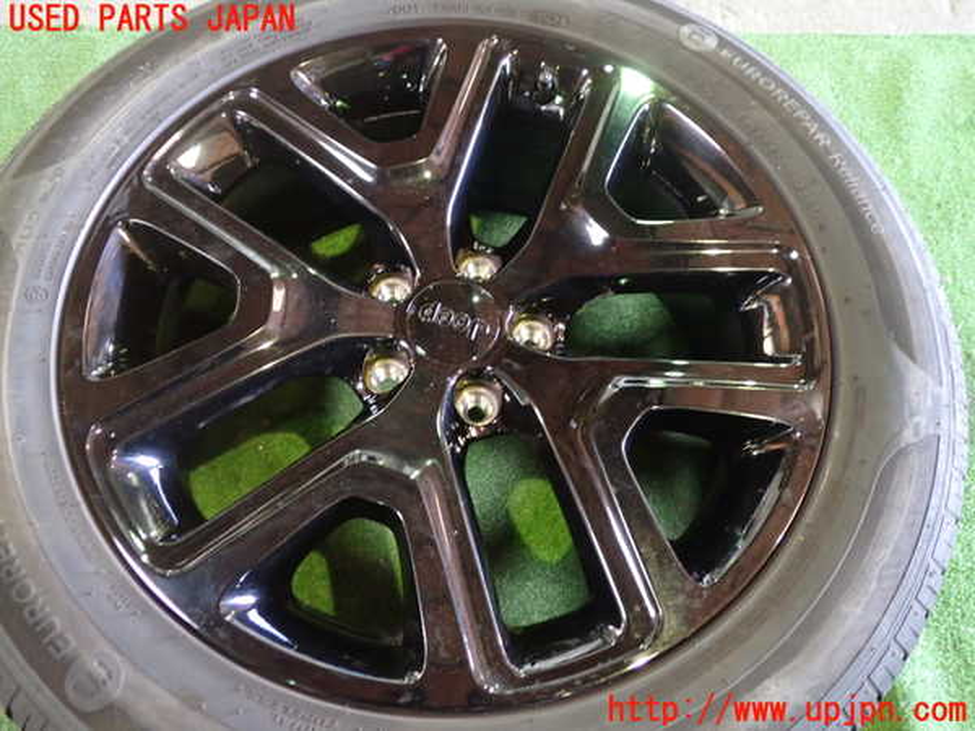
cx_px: 488
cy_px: 366
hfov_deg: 60.0
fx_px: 845
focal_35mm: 30
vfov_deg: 46.8
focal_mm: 5.4
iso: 800
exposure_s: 1/13
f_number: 2.3
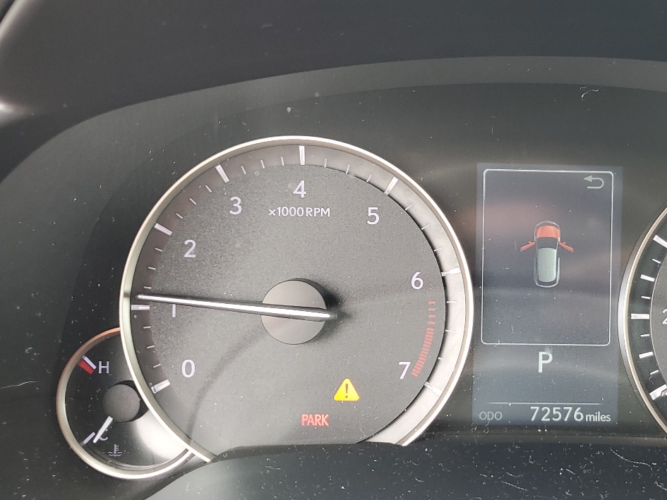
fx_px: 848
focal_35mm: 44
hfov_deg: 41.2
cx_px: 527
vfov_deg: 32.8
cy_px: 293
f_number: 1.5
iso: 55
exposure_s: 1/60.2
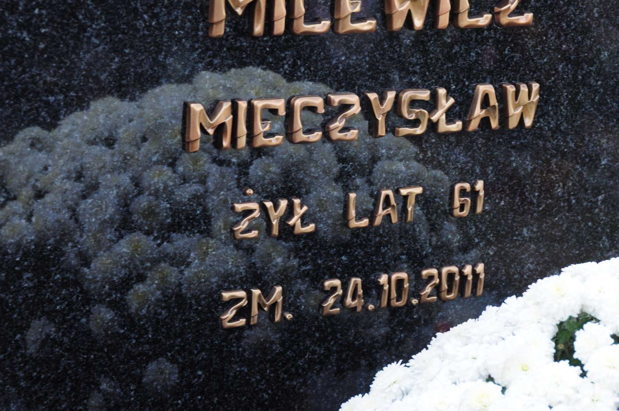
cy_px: 155
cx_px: 364
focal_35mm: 139
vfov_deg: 9.8
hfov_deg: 14.8
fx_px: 2387
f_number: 7.1
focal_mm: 70
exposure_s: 1/100
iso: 640
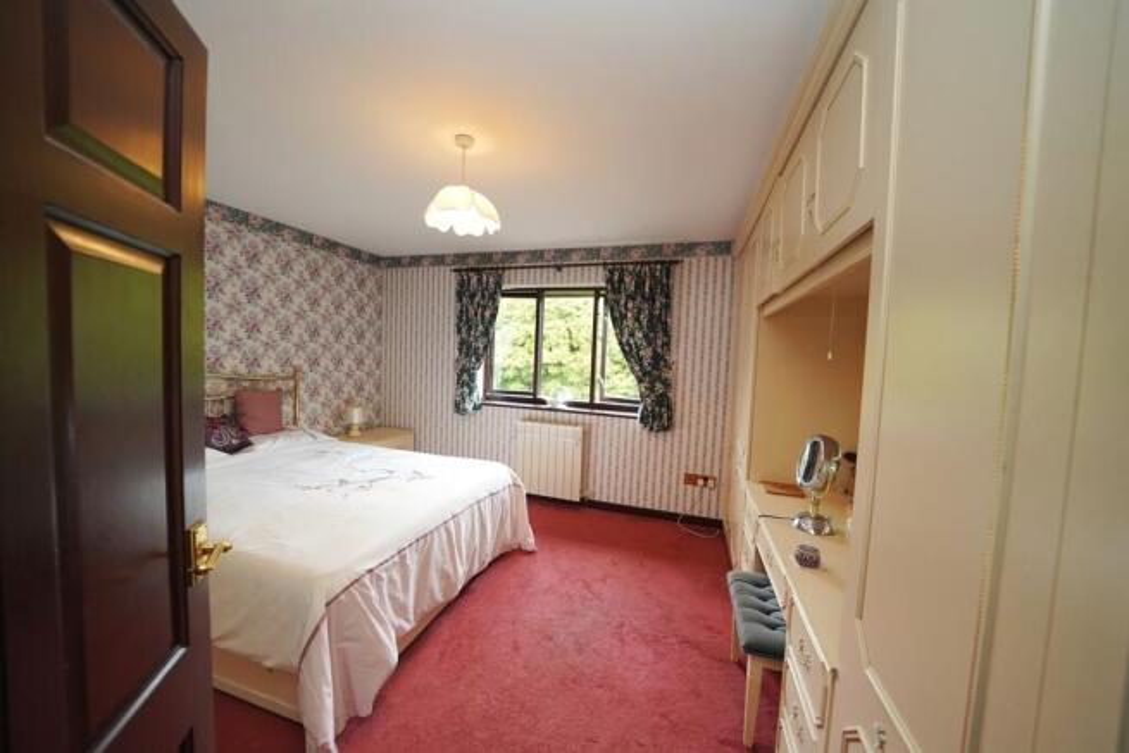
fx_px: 376
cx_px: 564
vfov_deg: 90.0
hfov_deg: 112.6
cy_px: 376
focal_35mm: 12
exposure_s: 1/160
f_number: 4
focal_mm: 12
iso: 1250
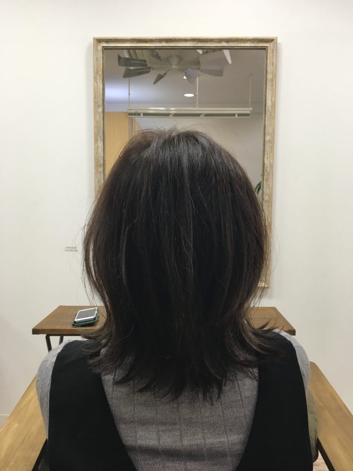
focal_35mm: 29
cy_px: 236
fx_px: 394
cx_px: 176
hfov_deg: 48.2
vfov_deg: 61.7
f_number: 2.2
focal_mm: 4.15
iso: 32
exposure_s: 1/30
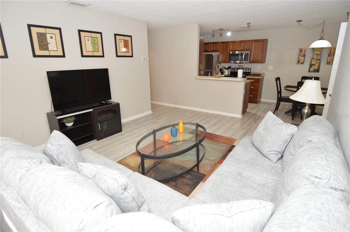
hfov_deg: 90.1
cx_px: 175
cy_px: 116
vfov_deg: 67.3
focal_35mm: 18
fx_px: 175
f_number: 4
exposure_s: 1/60
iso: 500
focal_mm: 12
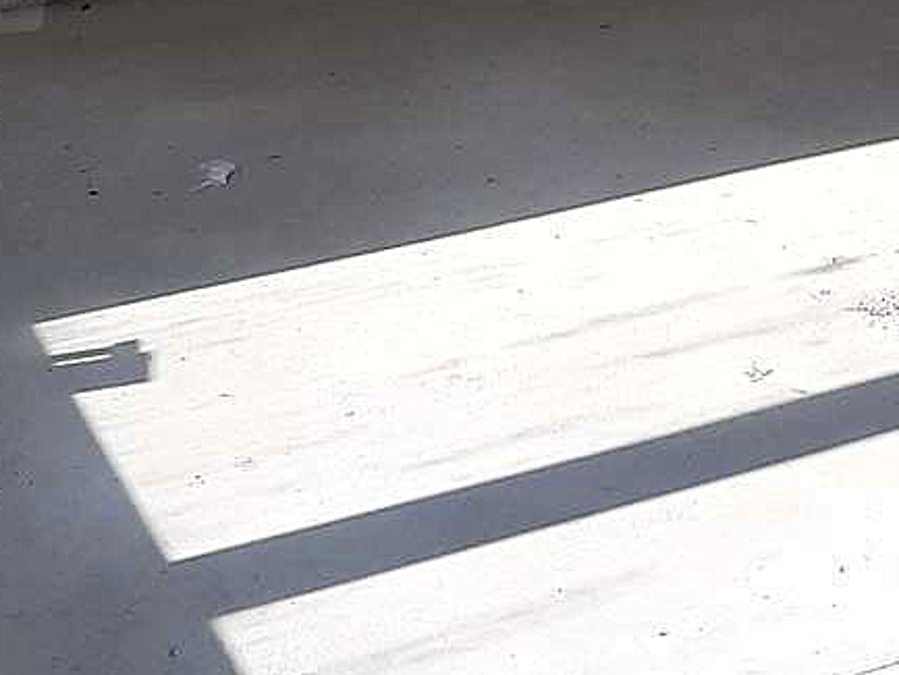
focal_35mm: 90
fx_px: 2338
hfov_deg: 21.5
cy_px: -304
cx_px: 729
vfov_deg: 15.3
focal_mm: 3.93
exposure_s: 1/826
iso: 40
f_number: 1.7
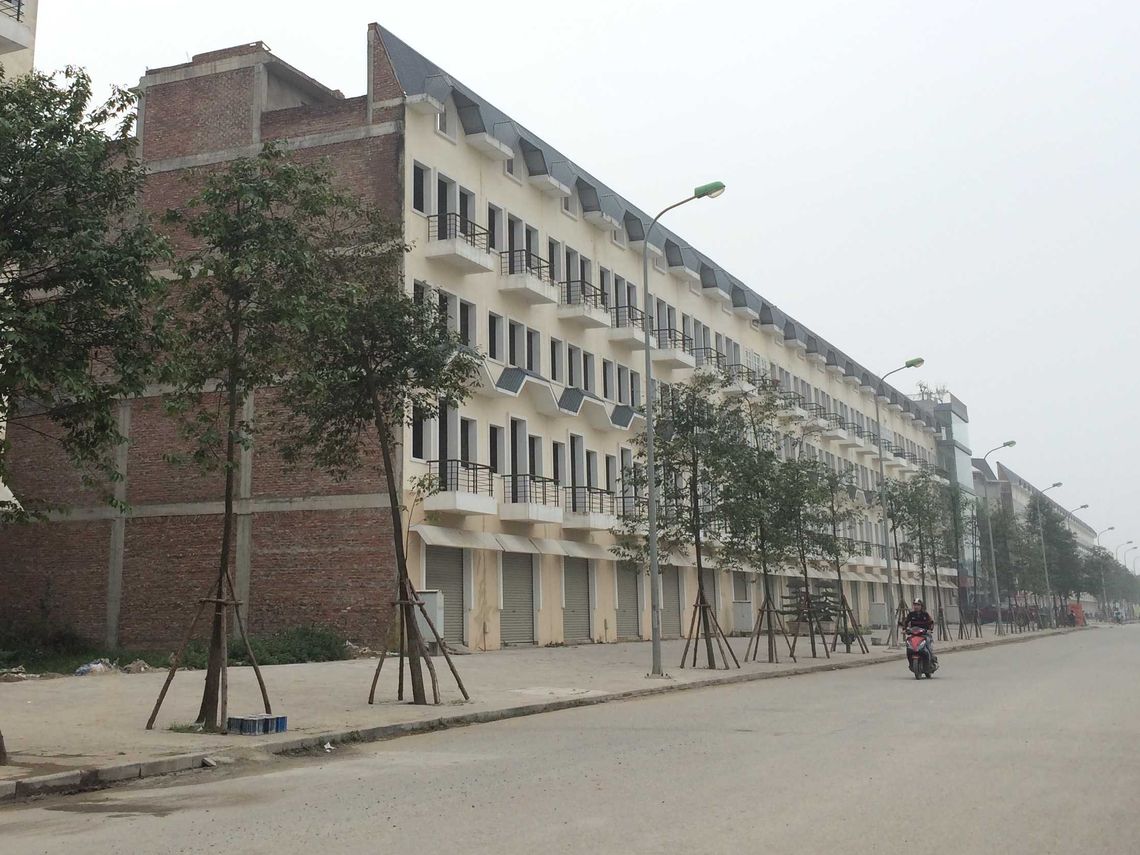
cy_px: 256
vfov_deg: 32.5
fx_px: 1449
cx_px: 462
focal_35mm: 44
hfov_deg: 42.8
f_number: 2.2
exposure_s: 1/410
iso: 32
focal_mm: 4.12
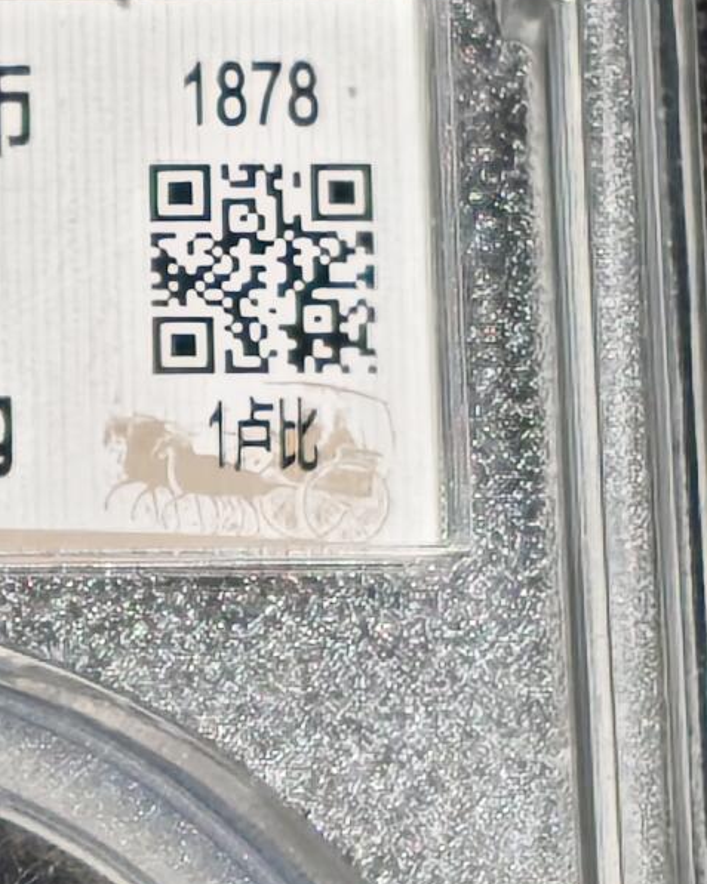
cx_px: -258
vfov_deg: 5.2
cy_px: 1005
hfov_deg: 4.1
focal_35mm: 374
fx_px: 9790
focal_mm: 4.94
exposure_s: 1/268
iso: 50
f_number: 1.5
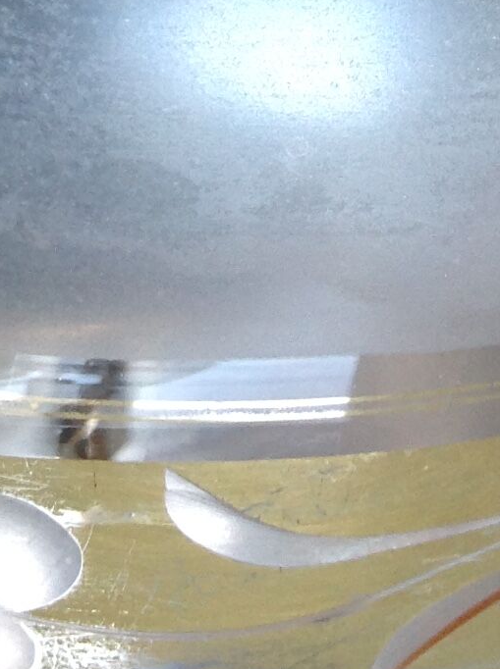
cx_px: 304
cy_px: -372
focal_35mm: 133
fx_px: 2569
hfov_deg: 11.1
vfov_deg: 13.8
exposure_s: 1/15
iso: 64
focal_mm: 4.28
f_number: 2.4
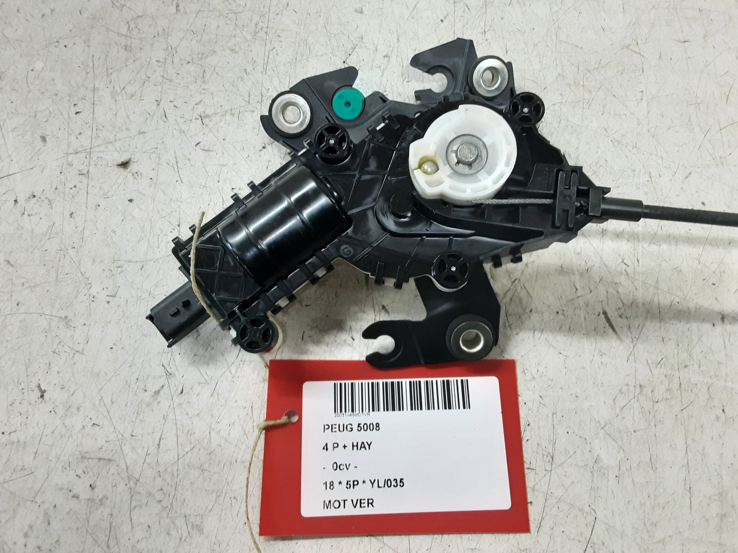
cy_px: 276
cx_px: 369
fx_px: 576
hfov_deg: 65.3
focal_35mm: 27
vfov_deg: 51.4
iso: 160
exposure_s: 1/50
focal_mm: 2.91
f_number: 1.9
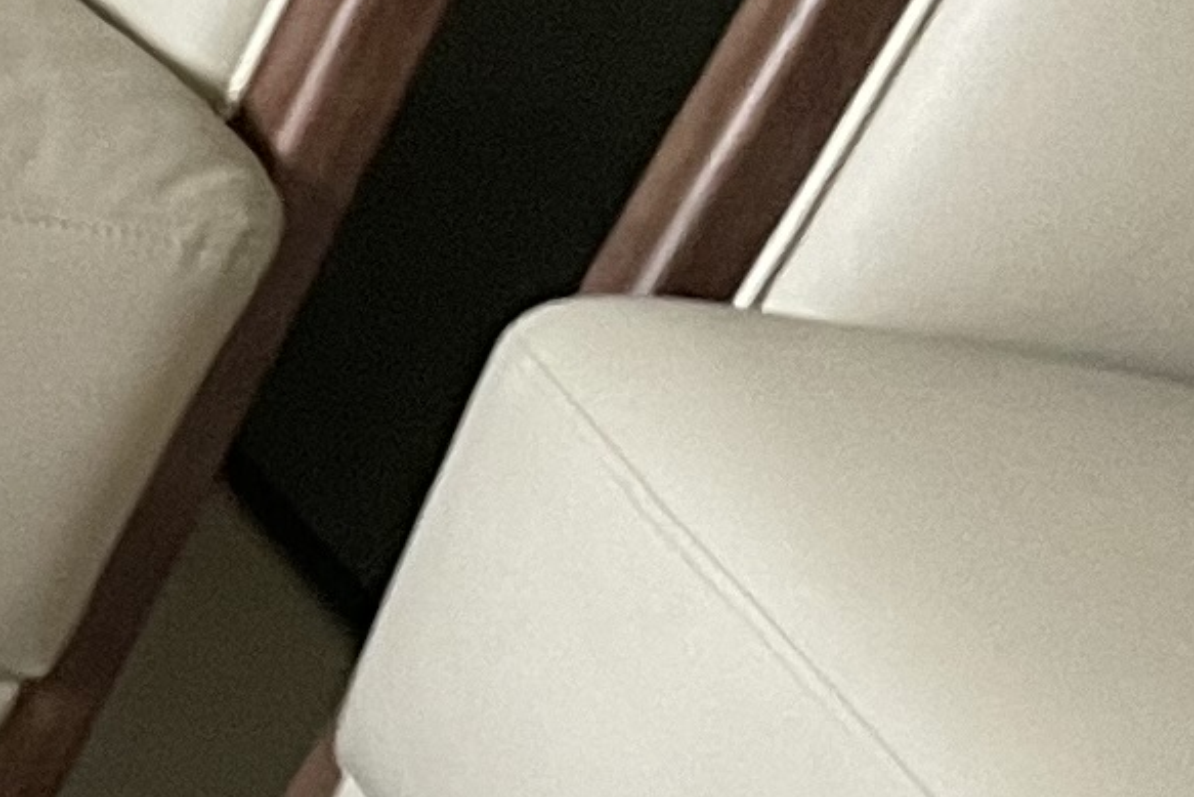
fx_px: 6203
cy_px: 2737
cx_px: -2501
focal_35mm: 187
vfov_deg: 6.4
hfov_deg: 8.8
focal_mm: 4.2
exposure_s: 1/60
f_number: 1.6
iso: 125
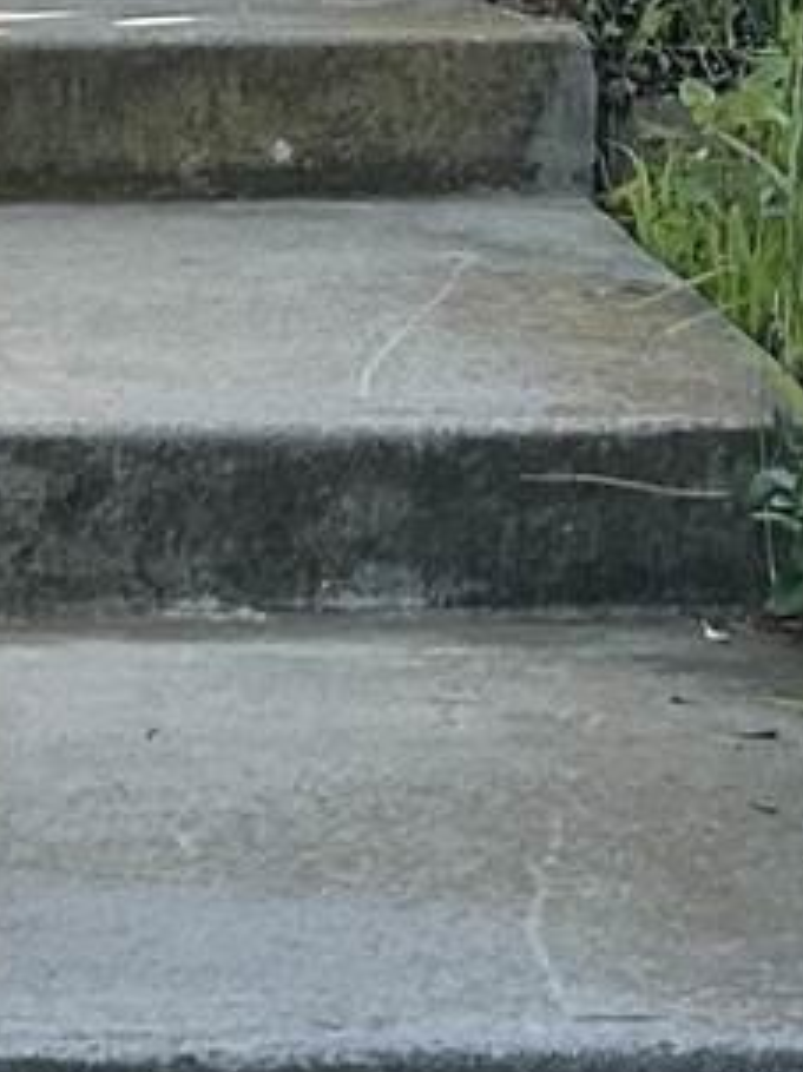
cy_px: -290
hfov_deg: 7.5
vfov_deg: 9.8
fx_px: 6128
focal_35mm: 198
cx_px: 690
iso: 50
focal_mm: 5.7
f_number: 1.5
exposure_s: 1/714
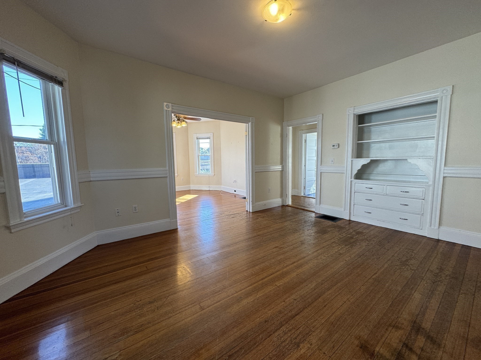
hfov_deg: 102.1
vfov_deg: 85.7
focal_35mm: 14
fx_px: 195
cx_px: 240
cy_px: 180
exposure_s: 1/120
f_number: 2.2
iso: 100
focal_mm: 2.22
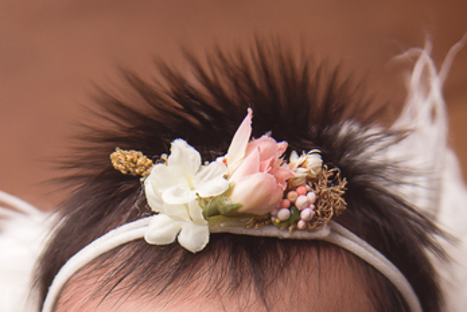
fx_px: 1973
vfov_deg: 8.8
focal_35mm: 152
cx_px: 217
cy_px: 512
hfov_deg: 13.5
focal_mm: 44
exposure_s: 1/160
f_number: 2.8
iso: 160
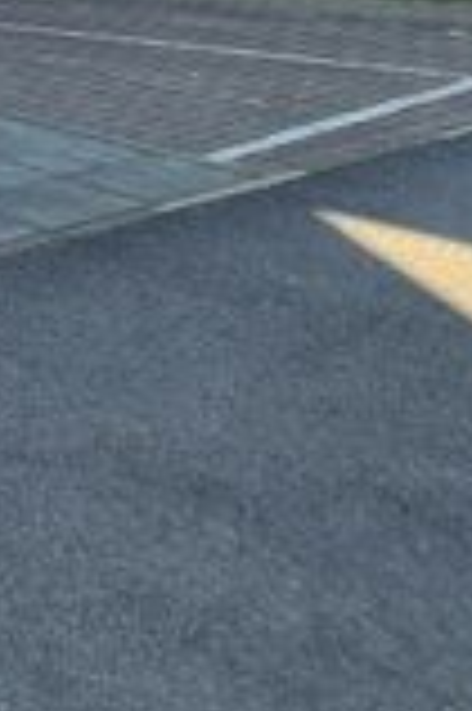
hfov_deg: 11.0
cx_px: -998
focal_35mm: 60
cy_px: -380
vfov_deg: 24.9
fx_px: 1183
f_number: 2.2
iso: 50
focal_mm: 2.2
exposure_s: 1/362
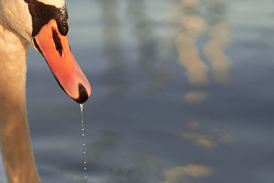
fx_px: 1340
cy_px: 106
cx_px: 95
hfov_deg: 11.7
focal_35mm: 176
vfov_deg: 7.8
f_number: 2
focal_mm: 50
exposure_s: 1/2000
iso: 100
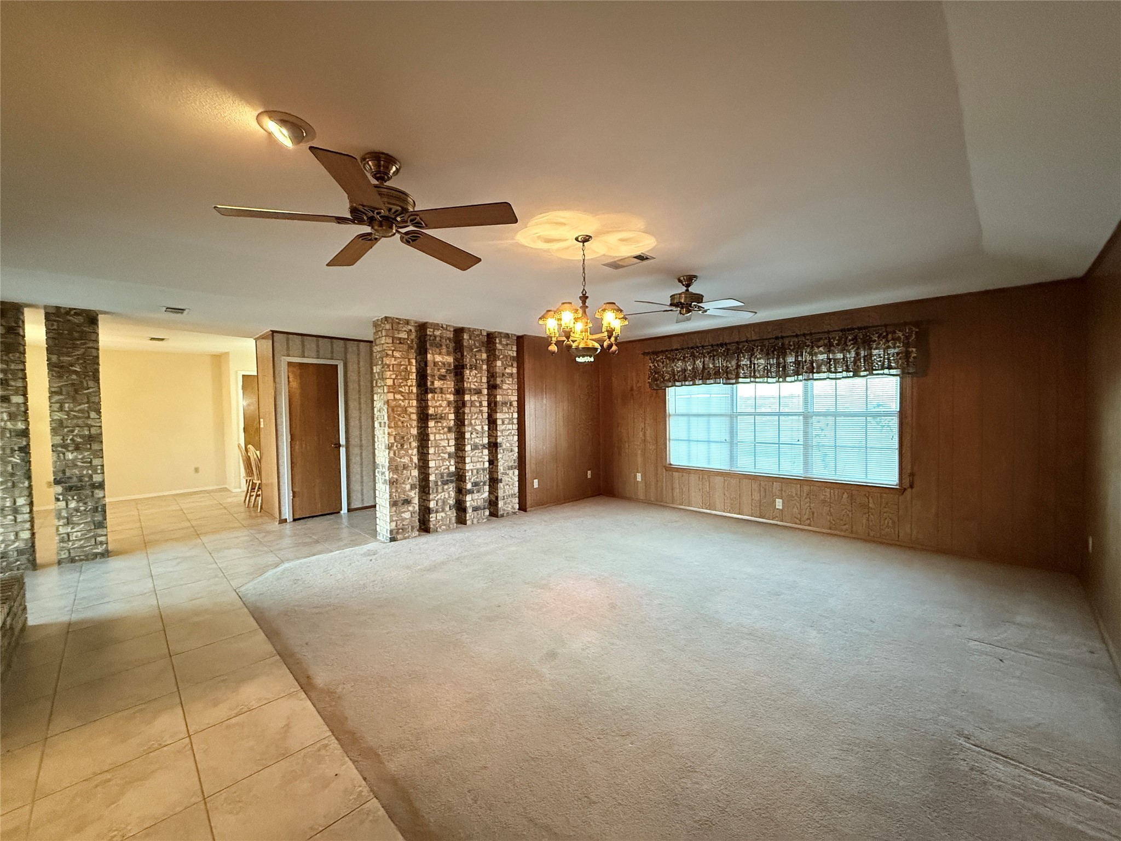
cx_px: 560
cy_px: 420
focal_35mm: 14
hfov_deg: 102.1
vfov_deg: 85.7
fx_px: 453
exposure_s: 1/60
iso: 1000
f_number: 2.2
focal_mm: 2.22
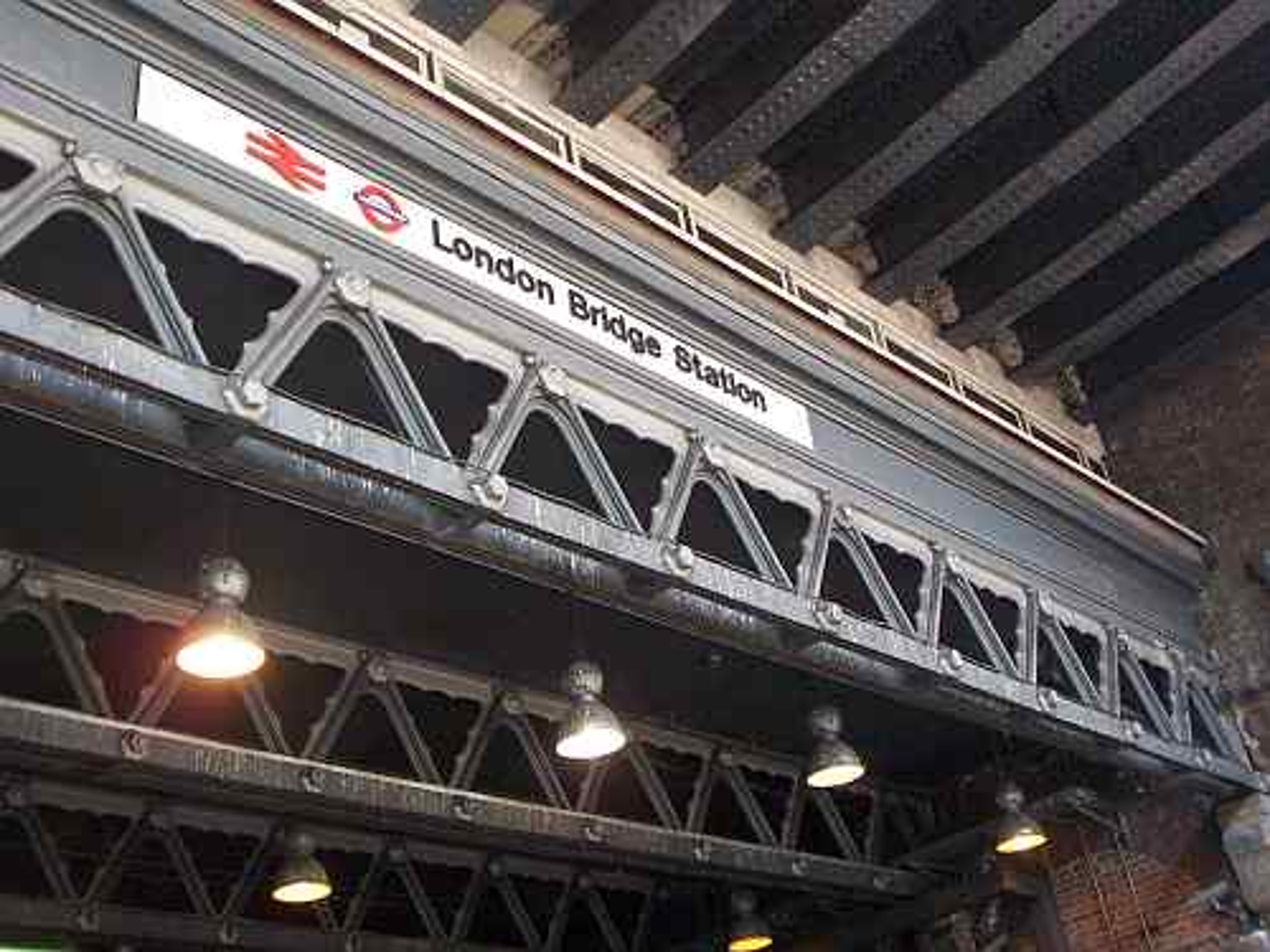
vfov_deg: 36.8
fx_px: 1431
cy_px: 476
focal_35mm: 39
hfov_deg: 47.9
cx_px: 635
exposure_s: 1/60
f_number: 3.9
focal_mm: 6.4
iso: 200
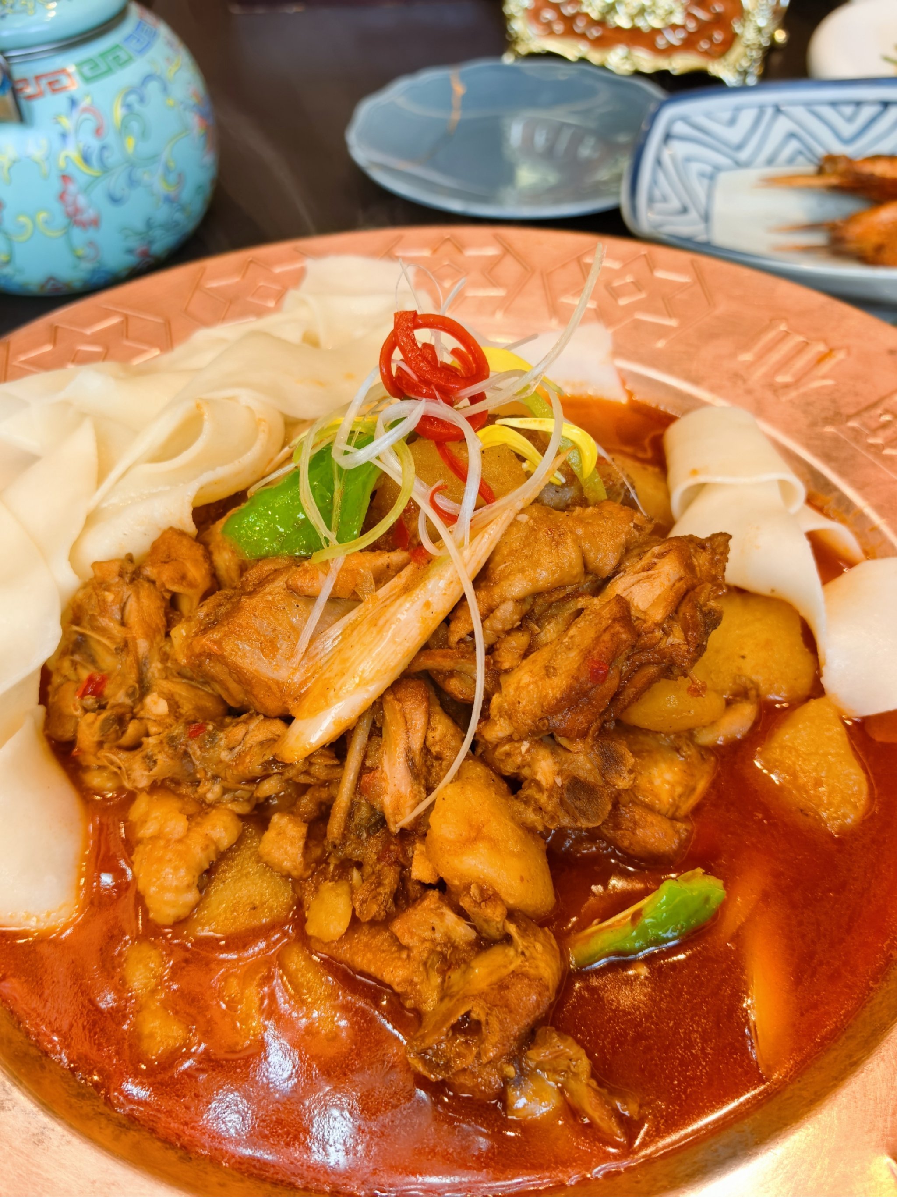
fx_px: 933
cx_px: 448
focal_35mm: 27
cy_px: 598
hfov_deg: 51.4
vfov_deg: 65.3
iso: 800
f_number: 2
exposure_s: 1/1000
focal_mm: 6.98
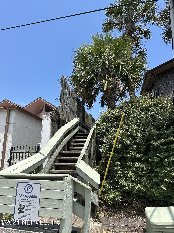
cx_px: 87
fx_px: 161
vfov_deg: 71.6
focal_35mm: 24
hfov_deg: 56.8
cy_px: 116
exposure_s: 1/3861
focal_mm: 6.86
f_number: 1.78
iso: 80
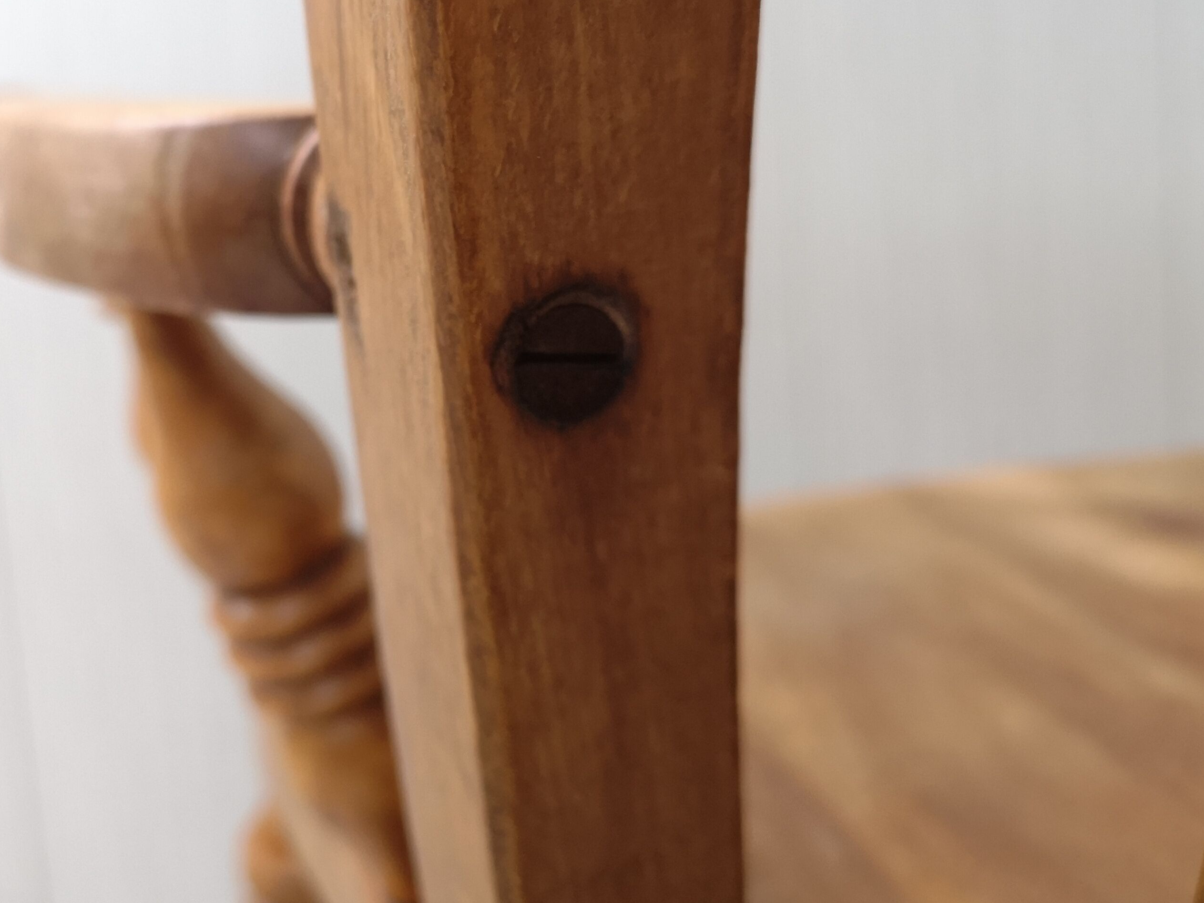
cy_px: 406
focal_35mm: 39
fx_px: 1356
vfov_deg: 36.8
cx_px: 385
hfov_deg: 47.0
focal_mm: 5.58
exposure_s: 1/24
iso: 400
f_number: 1.8
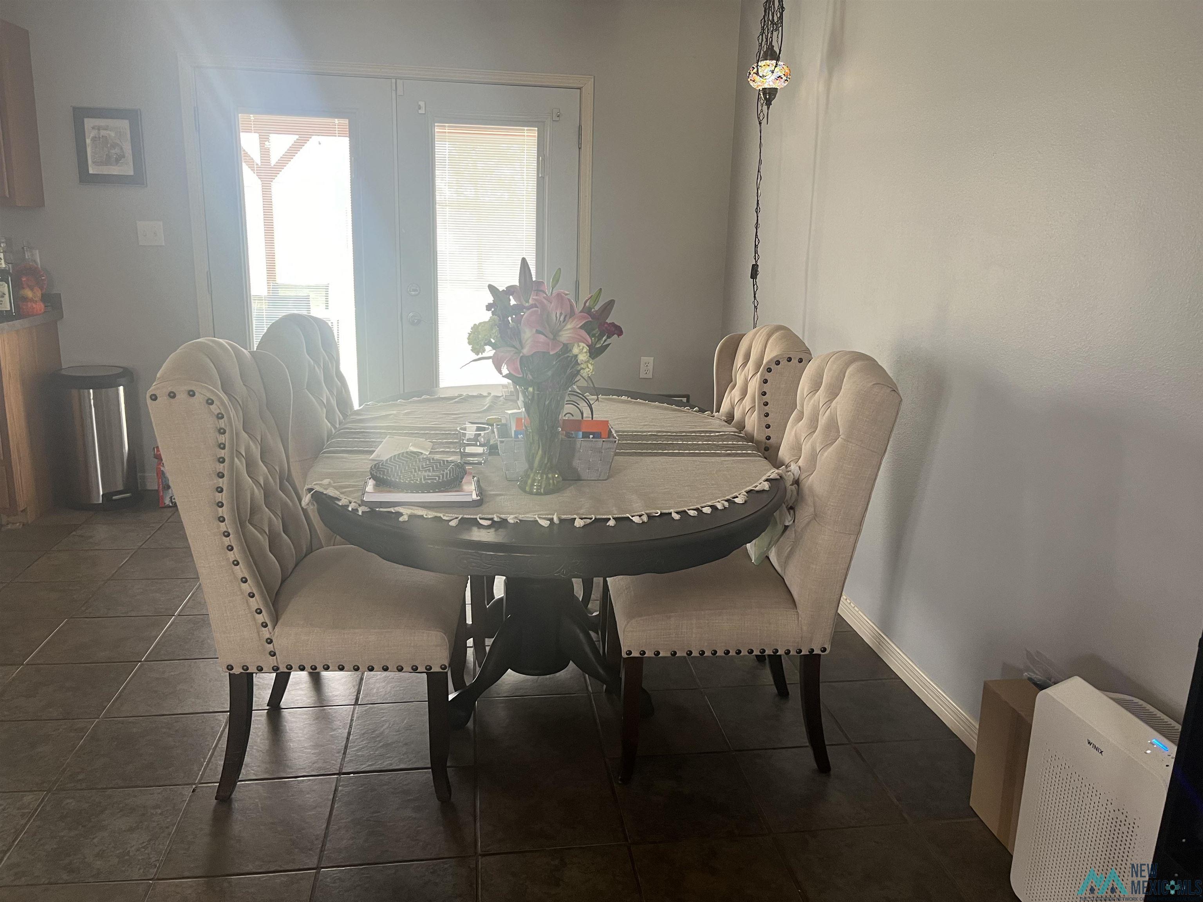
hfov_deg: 67.3
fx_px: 904
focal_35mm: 26
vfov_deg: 53.1
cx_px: 602
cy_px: 451
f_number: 1.6
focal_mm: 5.1
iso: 80
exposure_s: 1/60
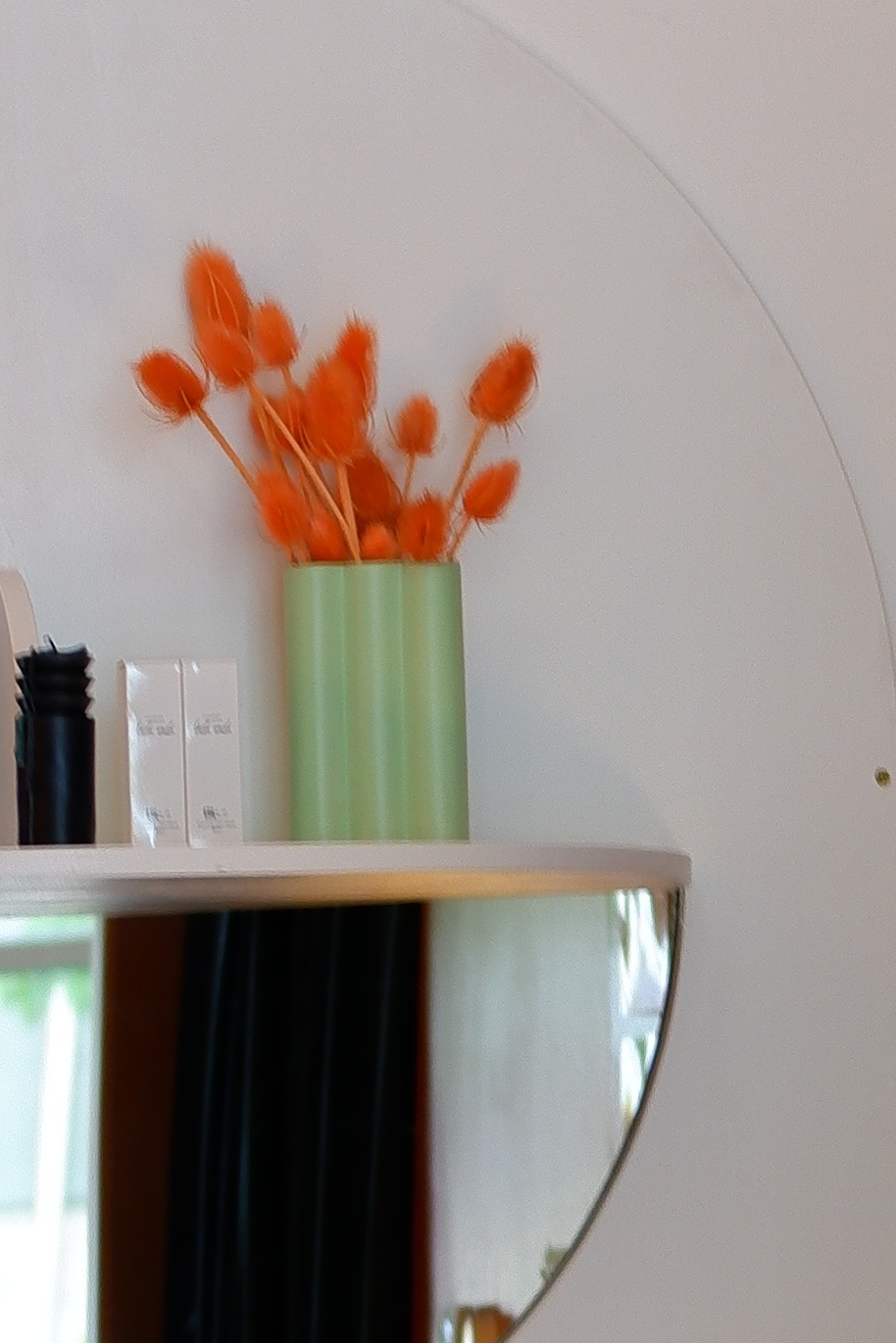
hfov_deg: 5.9
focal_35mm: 232
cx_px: 819
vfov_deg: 8.9
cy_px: 960
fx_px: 8661
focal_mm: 35
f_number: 2
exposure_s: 1/60
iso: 200
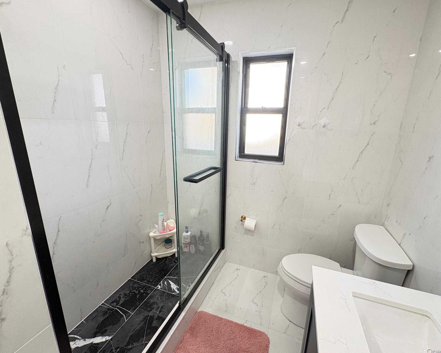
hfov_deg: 96.7
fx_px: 196
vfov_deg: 84.0
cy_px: 175
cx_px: 233
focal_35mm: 15
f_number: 2.2
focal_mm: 2.22
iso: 320
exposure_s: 1/60
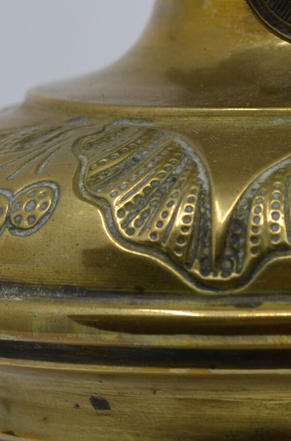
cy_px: 873
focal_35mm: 327
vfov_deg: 6.2
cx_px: 448
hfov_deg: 4.2
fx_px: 3986
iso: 200
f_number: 5.6
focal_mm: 50
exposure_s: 1/125
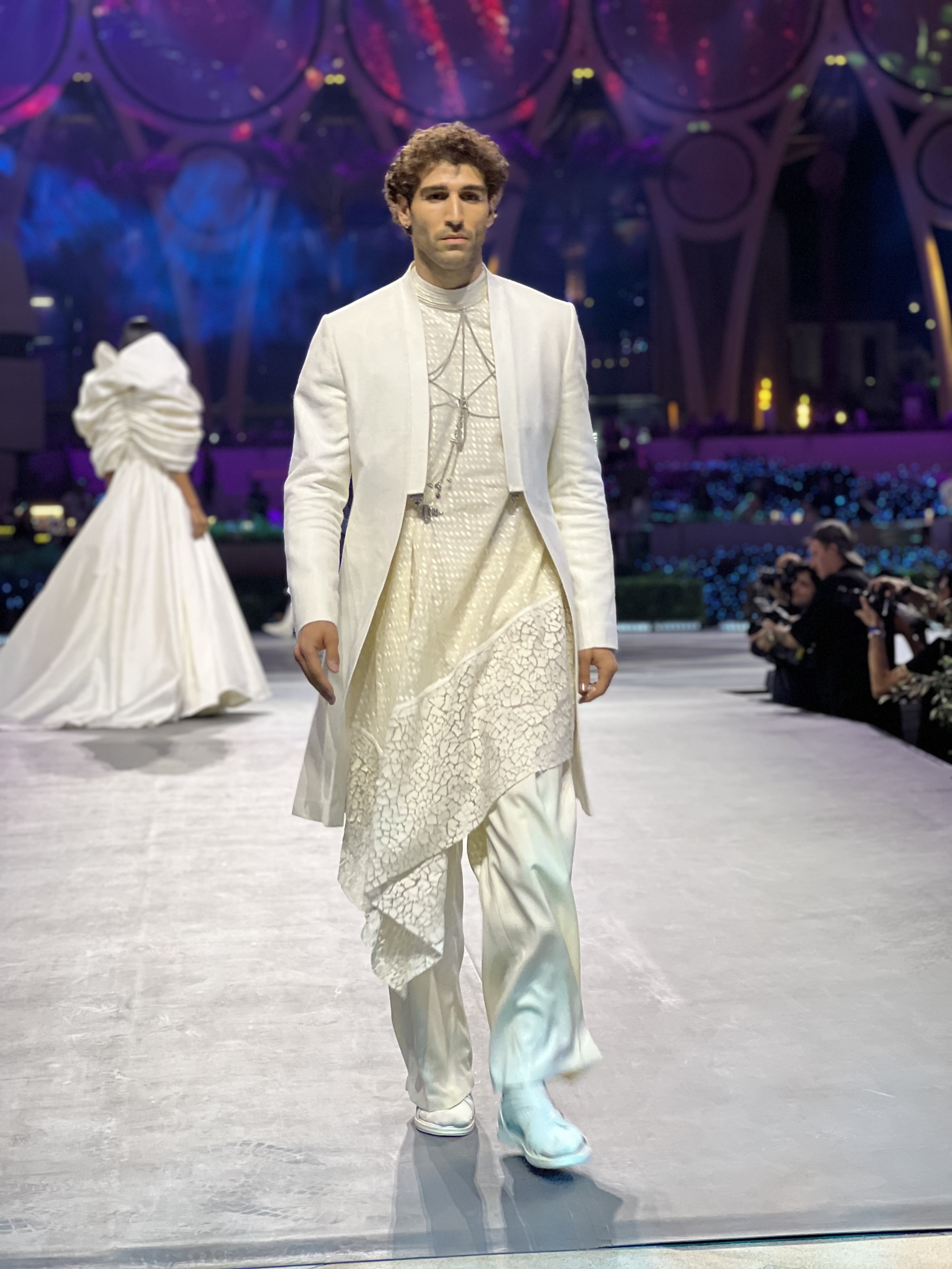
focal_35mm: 77
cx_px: 476
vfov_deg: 25.3
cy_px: 634
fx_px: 2824
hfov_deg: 19.1
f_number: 2.8
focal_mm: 9
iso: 125
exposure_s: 1/33
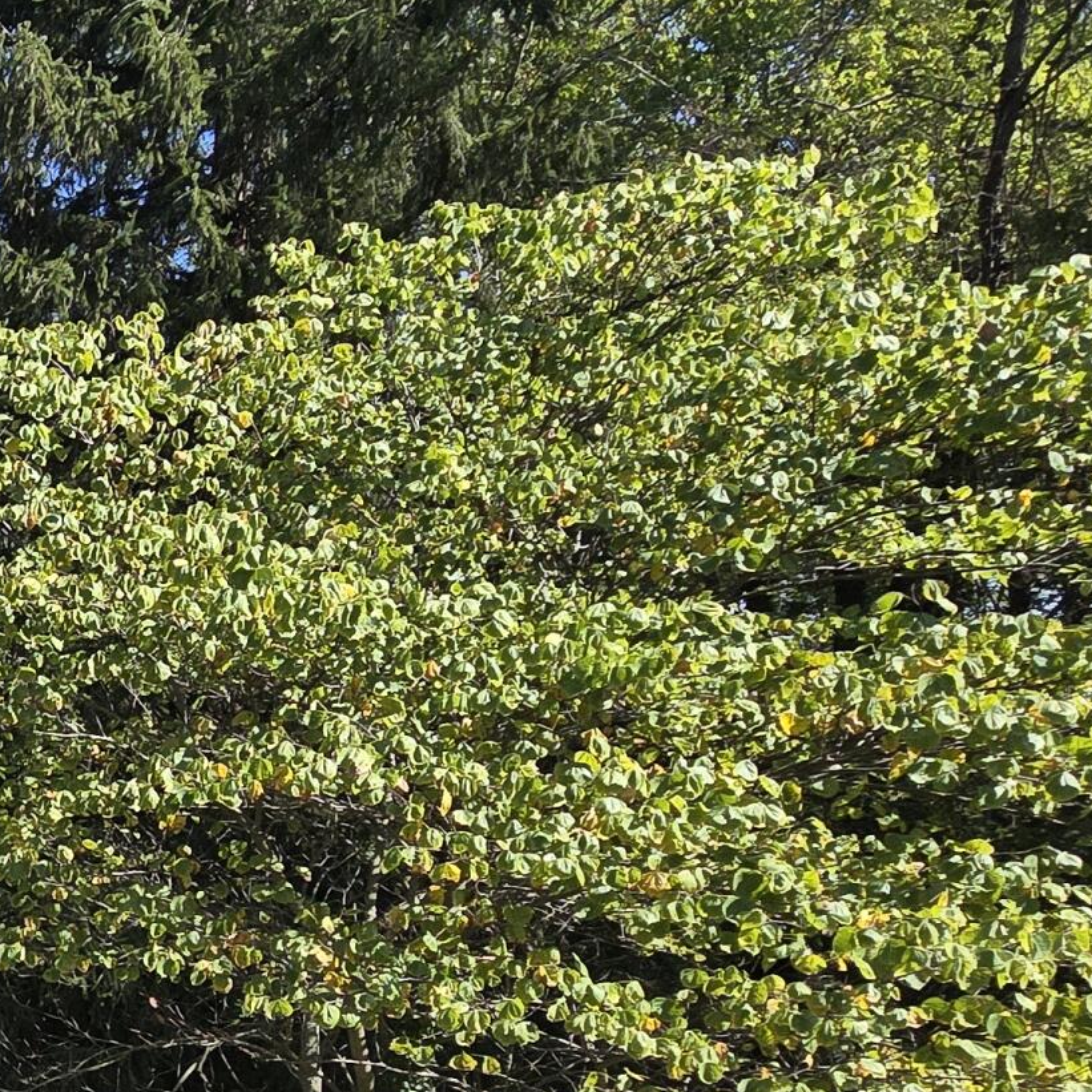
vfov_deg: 38.1
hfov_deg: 26.5
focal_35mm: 42
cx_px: -611
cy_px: 919
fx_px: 1499
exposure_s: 1/1189
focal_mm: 2.2
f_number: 2.2
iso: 50
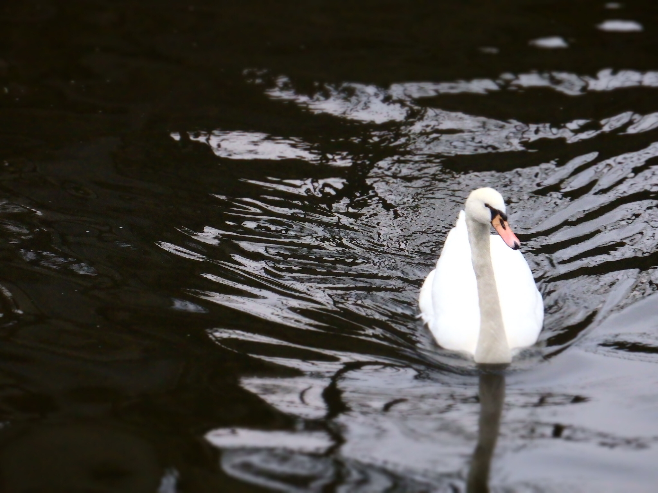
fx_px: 8364
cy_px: 246
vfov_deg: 3.4
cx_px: 329
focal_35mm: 440
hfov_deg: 4.5
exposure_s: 1/80
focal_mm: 78.6
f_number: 6.9
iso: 800
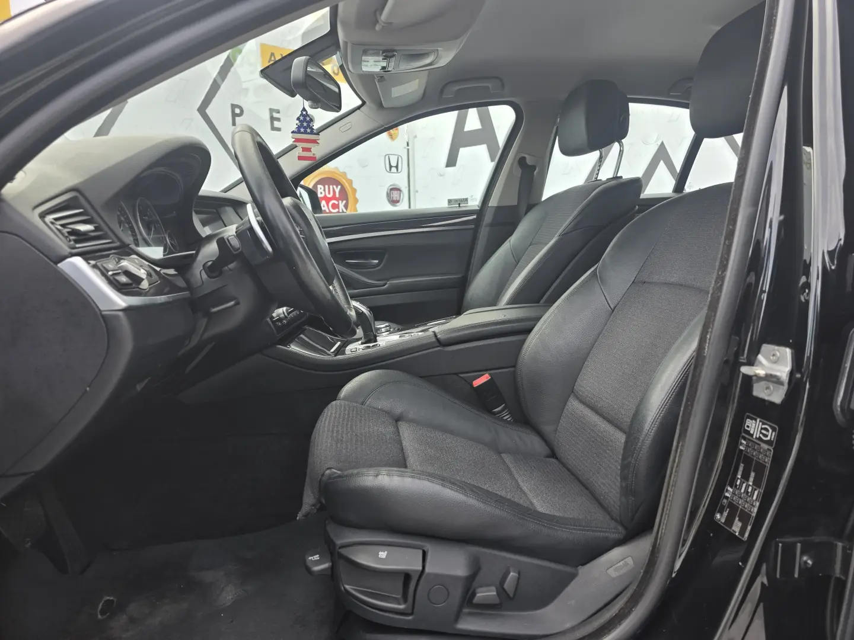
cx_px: 427
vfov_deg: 58.9
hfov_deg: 73.9
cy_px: 320
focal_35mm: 23
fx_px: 567
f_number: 1.7
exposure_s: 1/100
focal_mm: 6.3
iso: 32
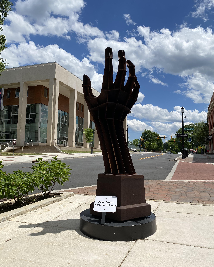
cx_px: 107
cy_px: 126
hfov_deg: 51.5
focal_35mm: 28
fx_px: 222
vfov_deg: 62.2
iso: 32
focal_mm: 4.25
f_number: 1.8
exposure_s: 1/5495
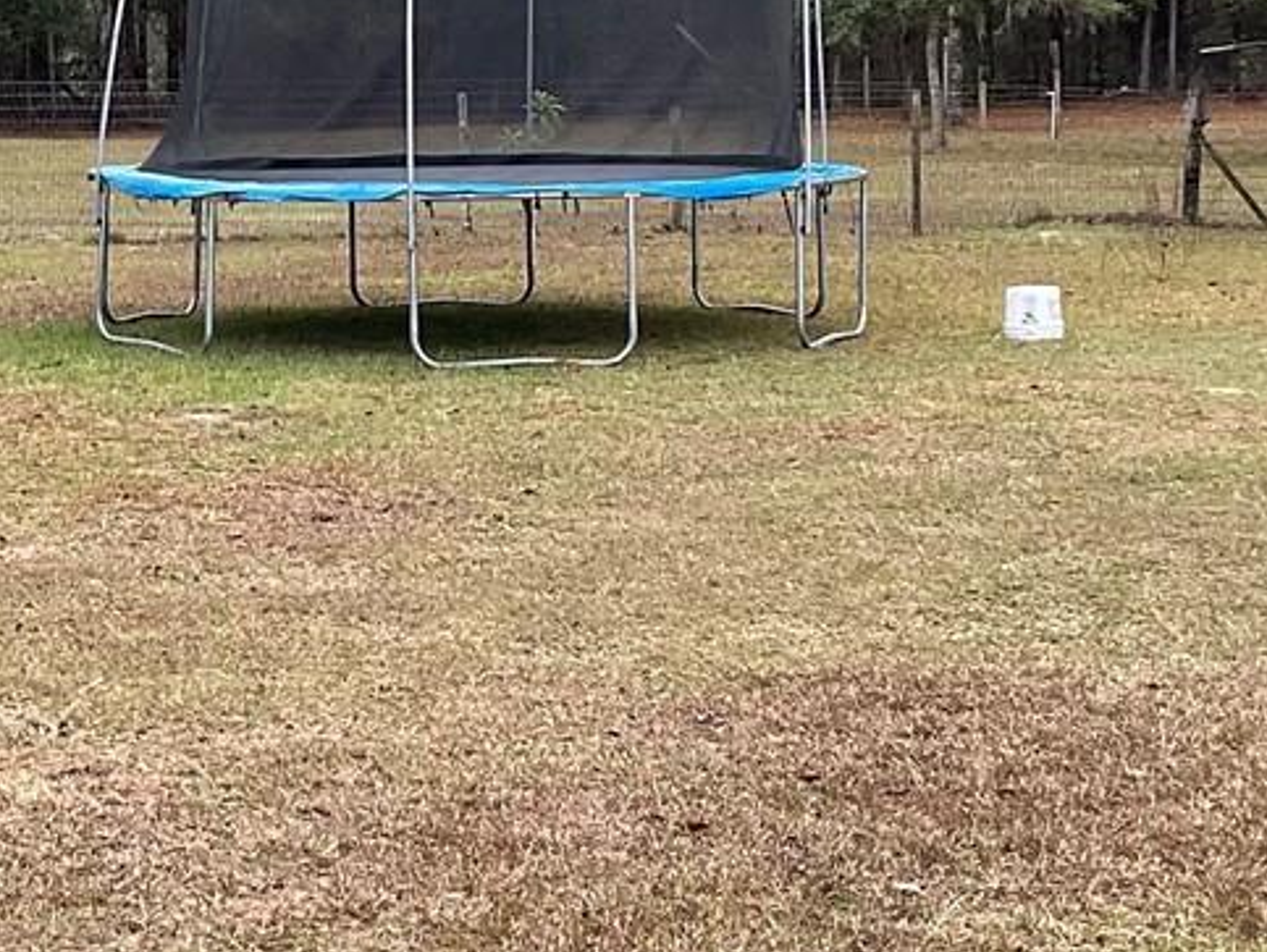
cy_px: 370
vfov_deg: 15.4
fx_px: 3516
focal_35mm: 96
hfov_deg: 20.1
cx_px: 205
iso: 25
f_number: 1.8
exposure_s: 1/122
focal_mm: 3
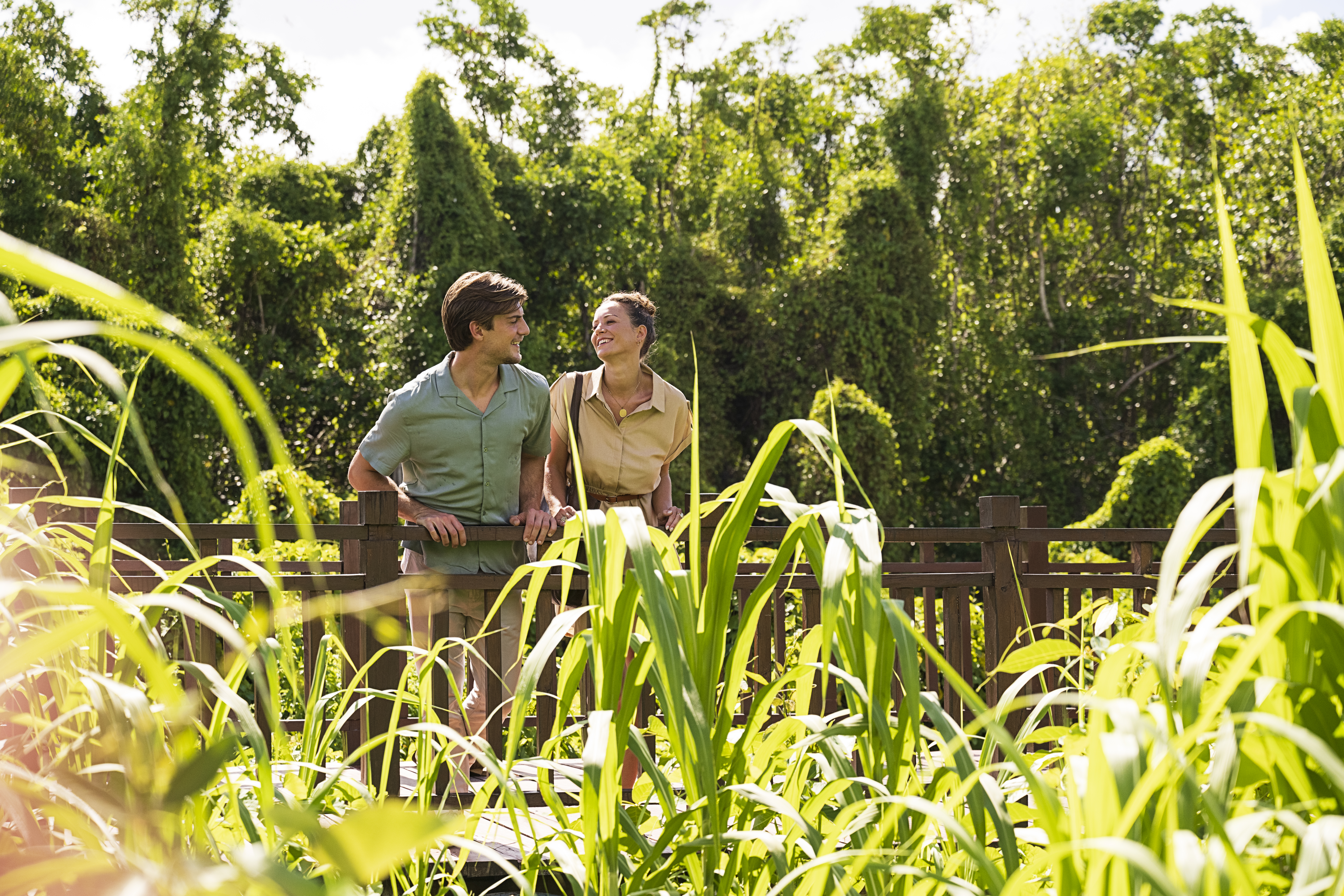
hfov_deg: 28.8
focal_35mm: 70
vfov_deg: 19.5
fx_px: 2613
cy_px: 448
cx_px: 672
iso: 400
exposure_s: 1/2000
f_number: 4.5
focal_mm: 70
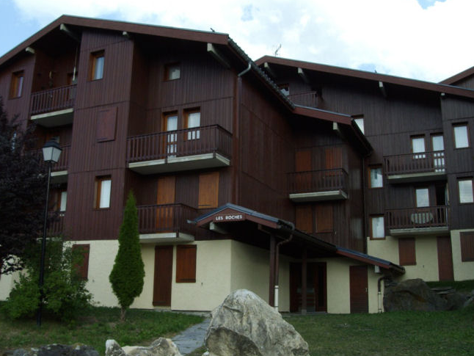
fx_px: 534
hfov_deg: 47.8
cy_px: 170
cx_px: 241
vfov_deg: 36.8
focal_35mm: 39
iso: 80
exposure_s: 1/200
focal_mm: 6
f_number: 4.8
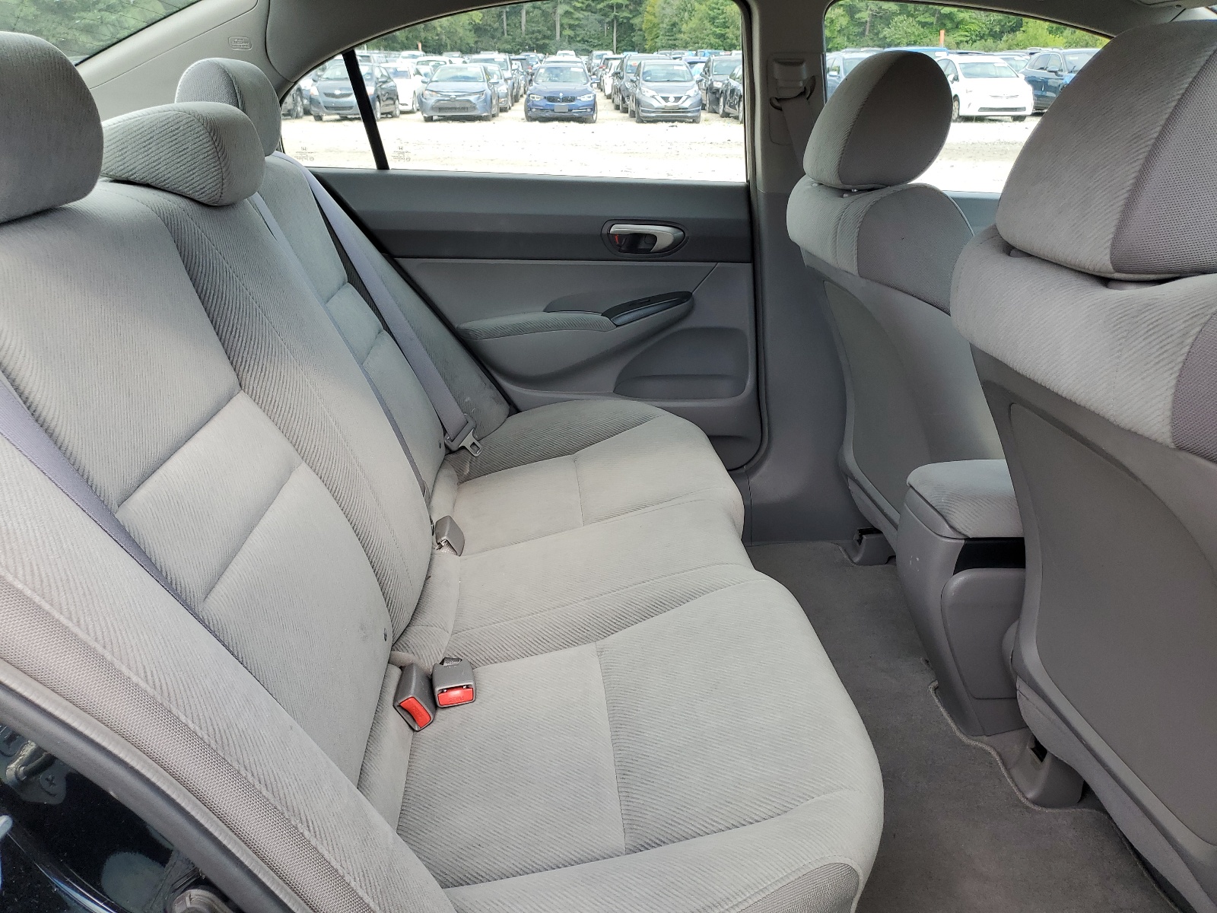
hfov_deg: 67.3
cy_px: 456
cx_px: 608
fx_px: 914
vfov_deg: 53.1
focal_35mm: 26
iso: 50
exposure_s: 1/455
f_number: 1.5
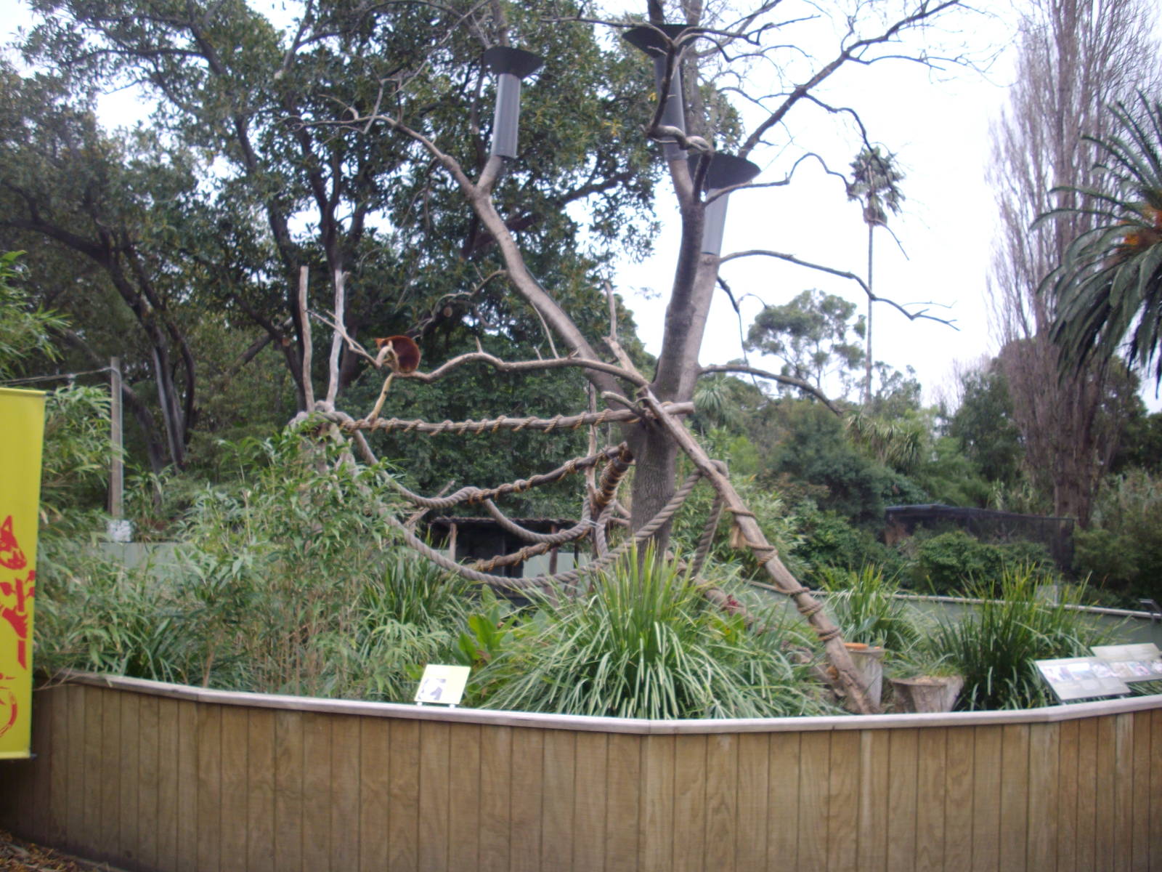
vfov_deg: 38.7
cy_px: 436
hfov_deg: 50.1
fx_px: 1242
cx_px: 581
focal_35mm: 37
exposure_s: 1/125
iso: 83
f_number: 2.8
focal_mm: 6.2
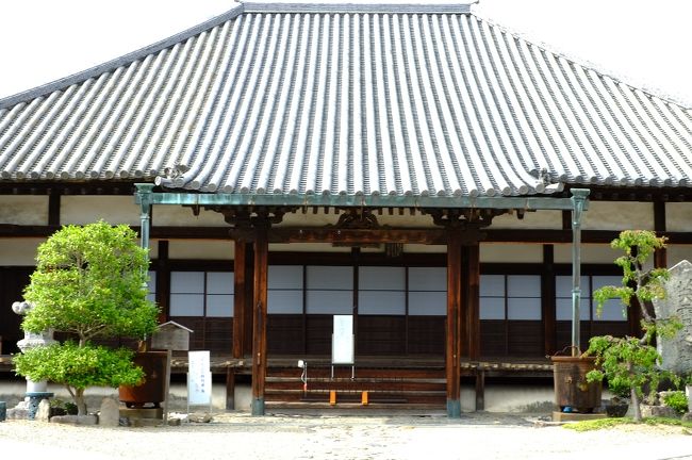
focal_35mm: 53
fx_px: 1018
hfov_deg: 37.6
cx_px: 346
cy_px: 230
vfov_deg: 25.5
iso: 100
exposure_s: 1/26
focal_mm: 35
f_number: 11
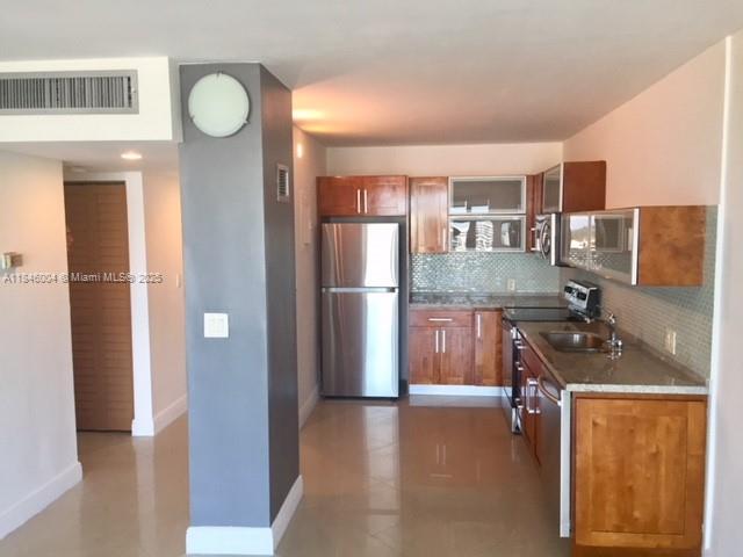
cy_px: 278
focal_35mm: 29
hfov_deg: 61.7
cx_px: 372
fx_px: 622
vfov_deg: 48.2
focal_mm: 4.15
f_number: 2.2
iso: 32
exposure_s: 1/30
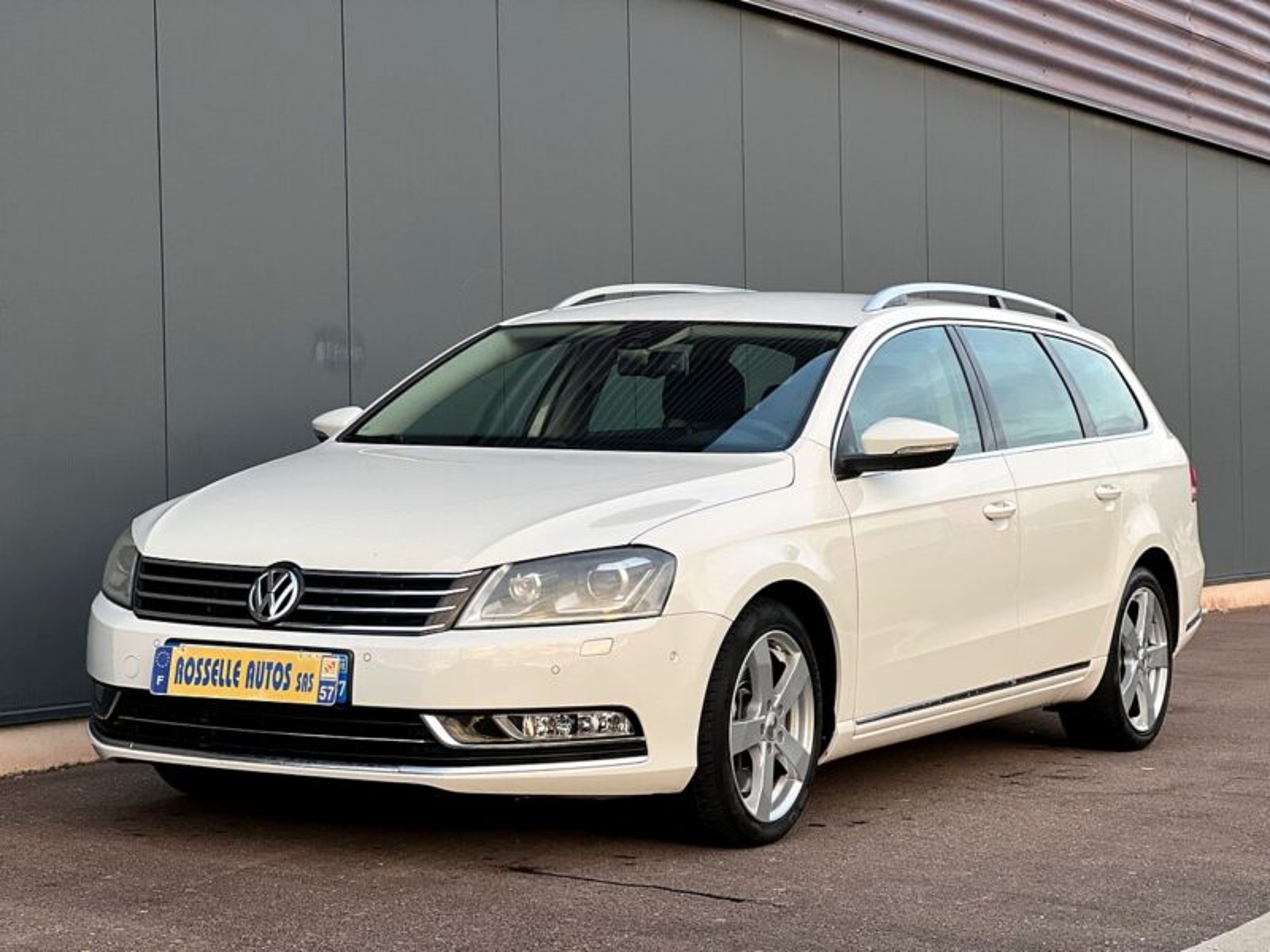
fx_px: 2825
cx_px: 635
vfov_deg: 19.1
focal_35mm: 77
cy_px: 476
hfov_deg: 25.3
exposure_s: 1/121
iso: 80
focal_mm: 9
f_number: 2.8
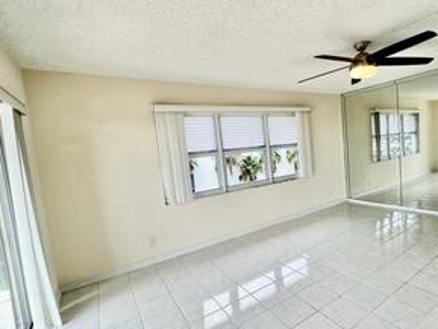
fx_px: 228
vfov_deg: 71.6
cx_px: 271
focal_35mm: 18
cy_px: 168
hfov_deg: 86.2
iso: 64
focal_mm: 1.57
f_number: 1.8
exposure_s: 1/120
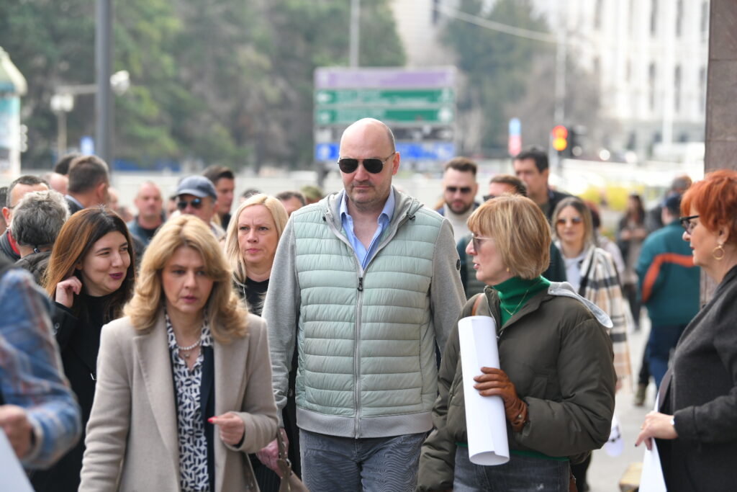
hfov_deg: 15.8
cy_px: 246
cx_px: 368
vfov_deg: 10.6
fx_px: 2662
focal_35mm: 130
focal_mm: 130
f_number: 4
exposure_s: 1/500
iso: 500
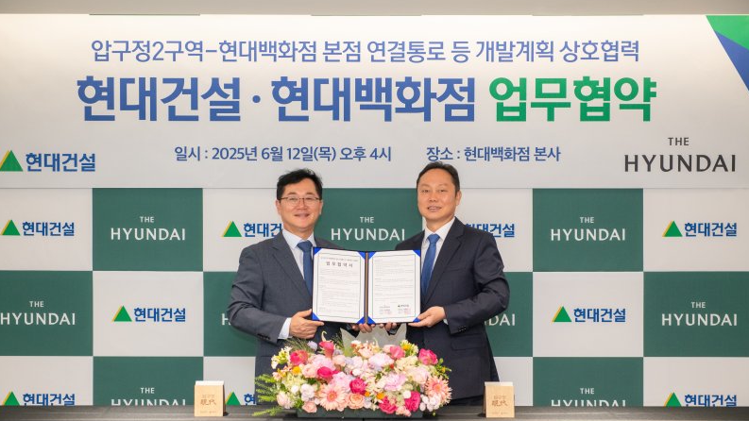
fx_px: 1470
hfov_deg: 28.6
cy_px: 245
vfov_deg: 16.3
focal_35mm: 74
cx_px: 375
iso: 1600
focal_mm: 70
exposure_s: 1/160
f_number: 5
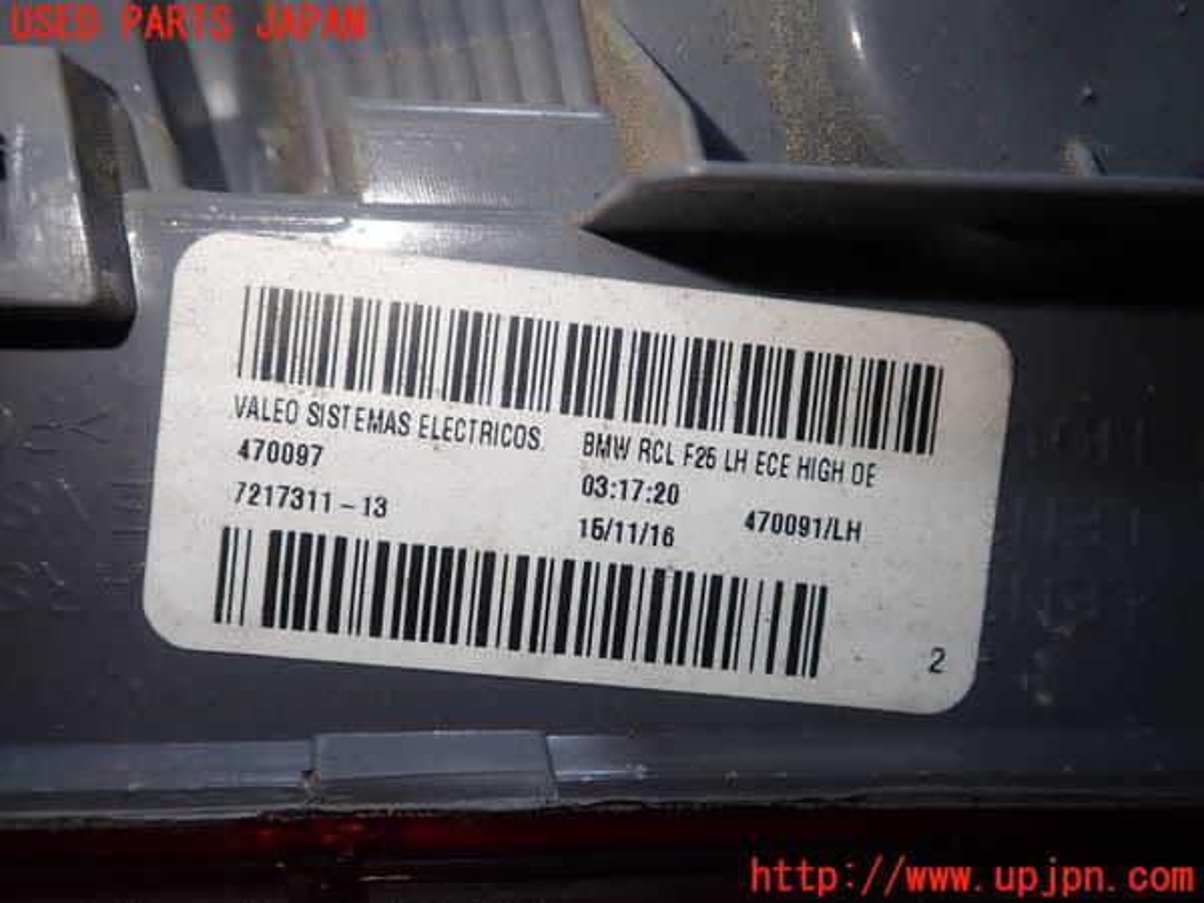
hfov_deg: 60.0
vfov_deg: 46.8
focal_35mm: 30
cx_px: 602
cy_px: 452
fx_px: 1043
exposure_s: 1/125
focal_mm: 5.5
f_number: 2.3
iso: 100
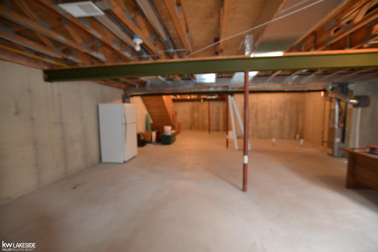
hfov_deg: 100.4
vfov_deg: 77.3
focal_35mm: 15
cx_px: 189
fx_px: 157
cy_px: 126
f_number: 3.5
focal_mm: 10
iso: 2000
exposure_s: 1/60
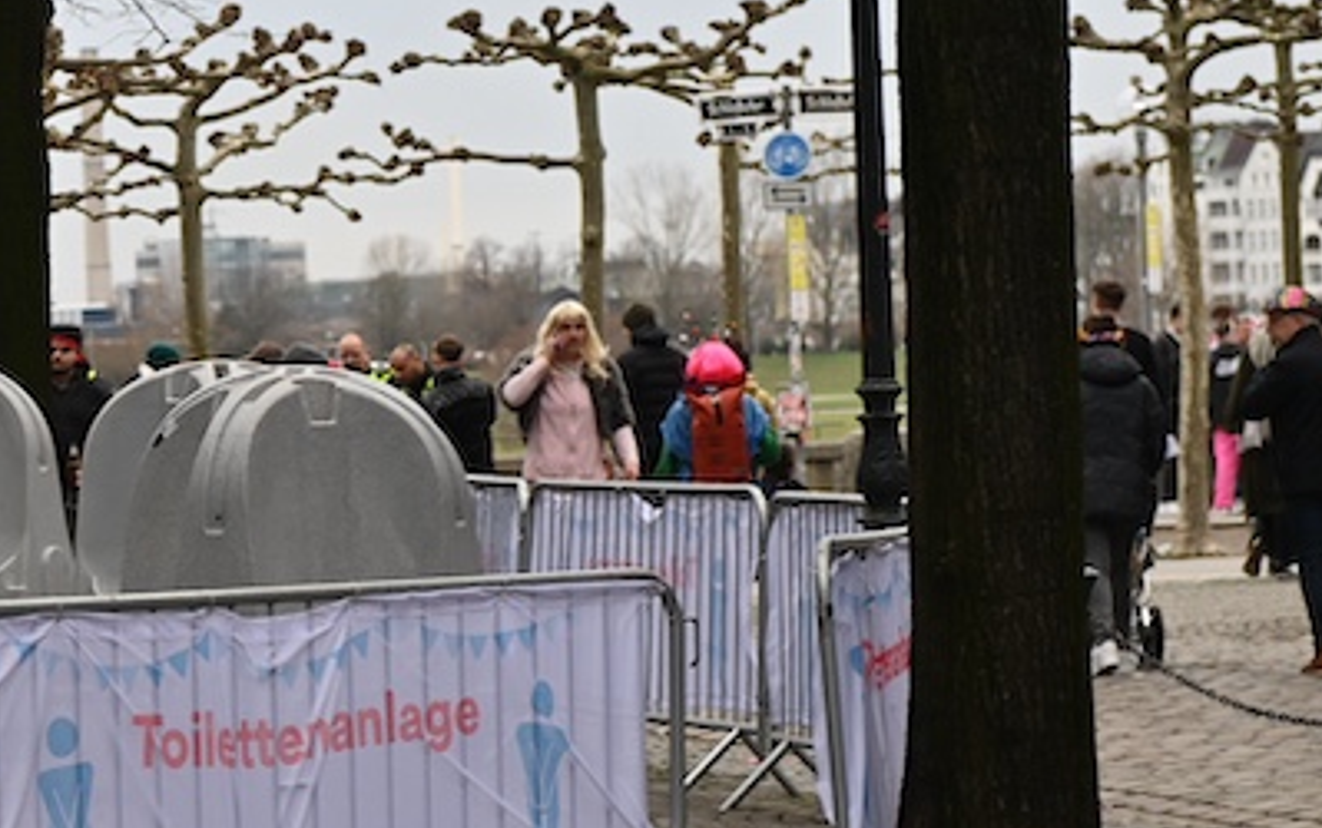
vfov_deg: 7.2
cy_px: 505
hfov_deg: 11.2
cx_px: -268
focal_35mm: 183
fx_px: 6598
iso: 100
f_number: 3.2
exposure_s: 1/80
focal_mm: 70
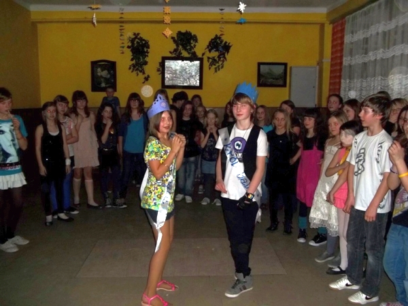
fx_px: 377
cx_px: 204
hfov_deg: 56.8
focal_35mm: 32
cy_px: 153
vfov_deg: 44.2
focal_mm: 5.7
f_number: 2.9
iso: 64
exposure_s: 1/30
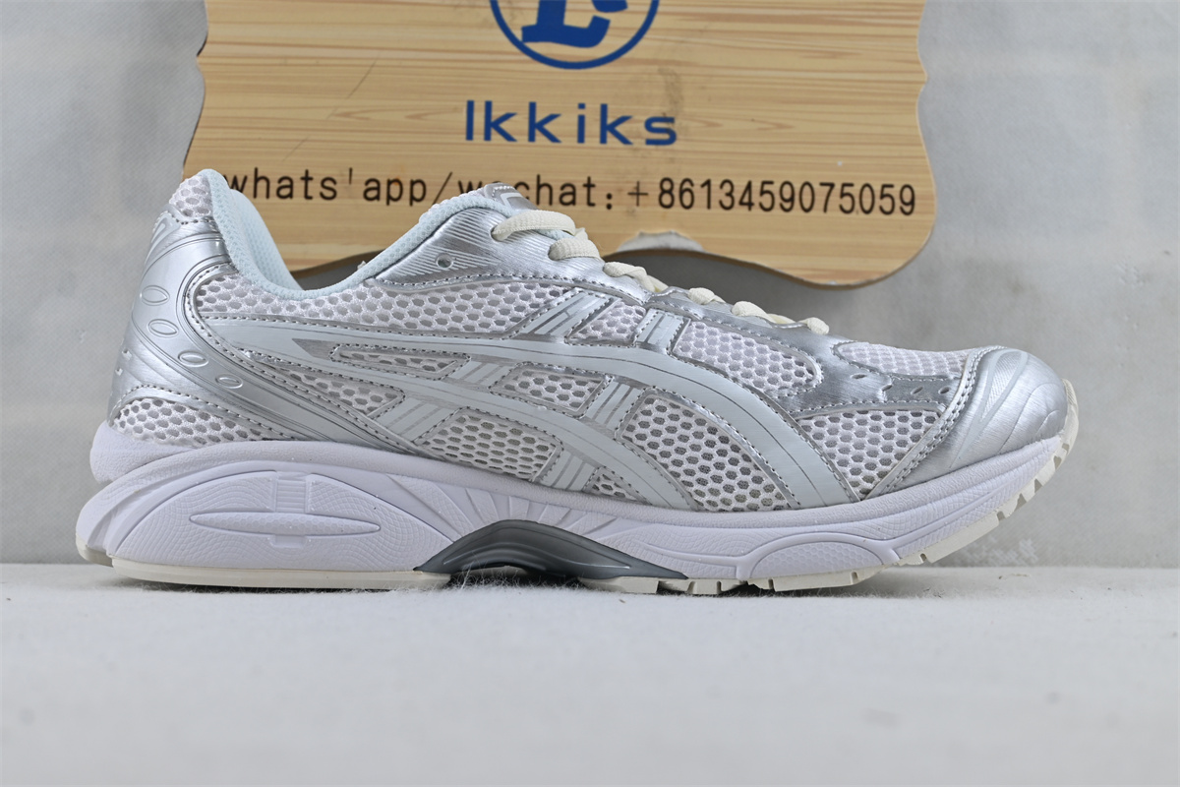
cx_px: 590
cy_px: 394
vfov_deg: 27.7
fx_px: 1598
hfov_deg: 40.5
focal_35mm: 49
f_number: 5
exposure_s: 1/60
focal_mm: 32.5
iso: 100
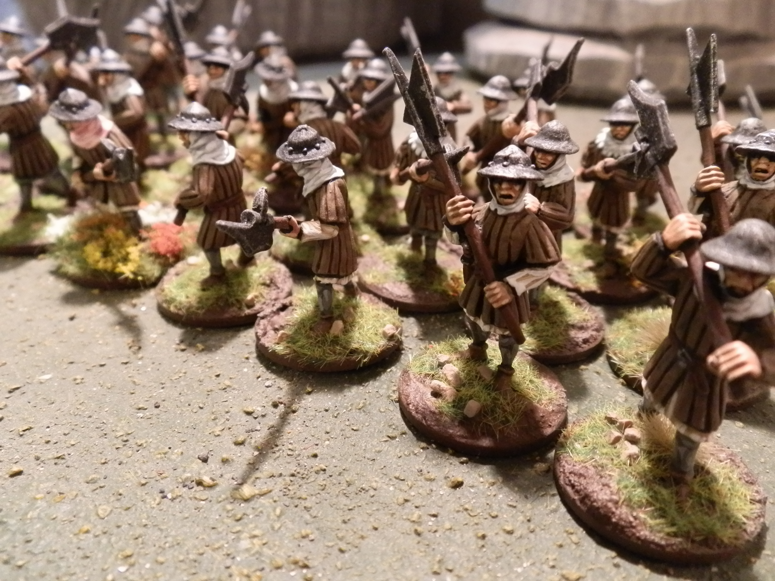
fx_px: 627
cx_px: 388
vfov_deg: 49.7
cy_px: 290
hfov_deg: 63.4
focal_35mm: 28
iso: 400
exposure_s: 1/30
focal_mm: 5
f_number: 3.1
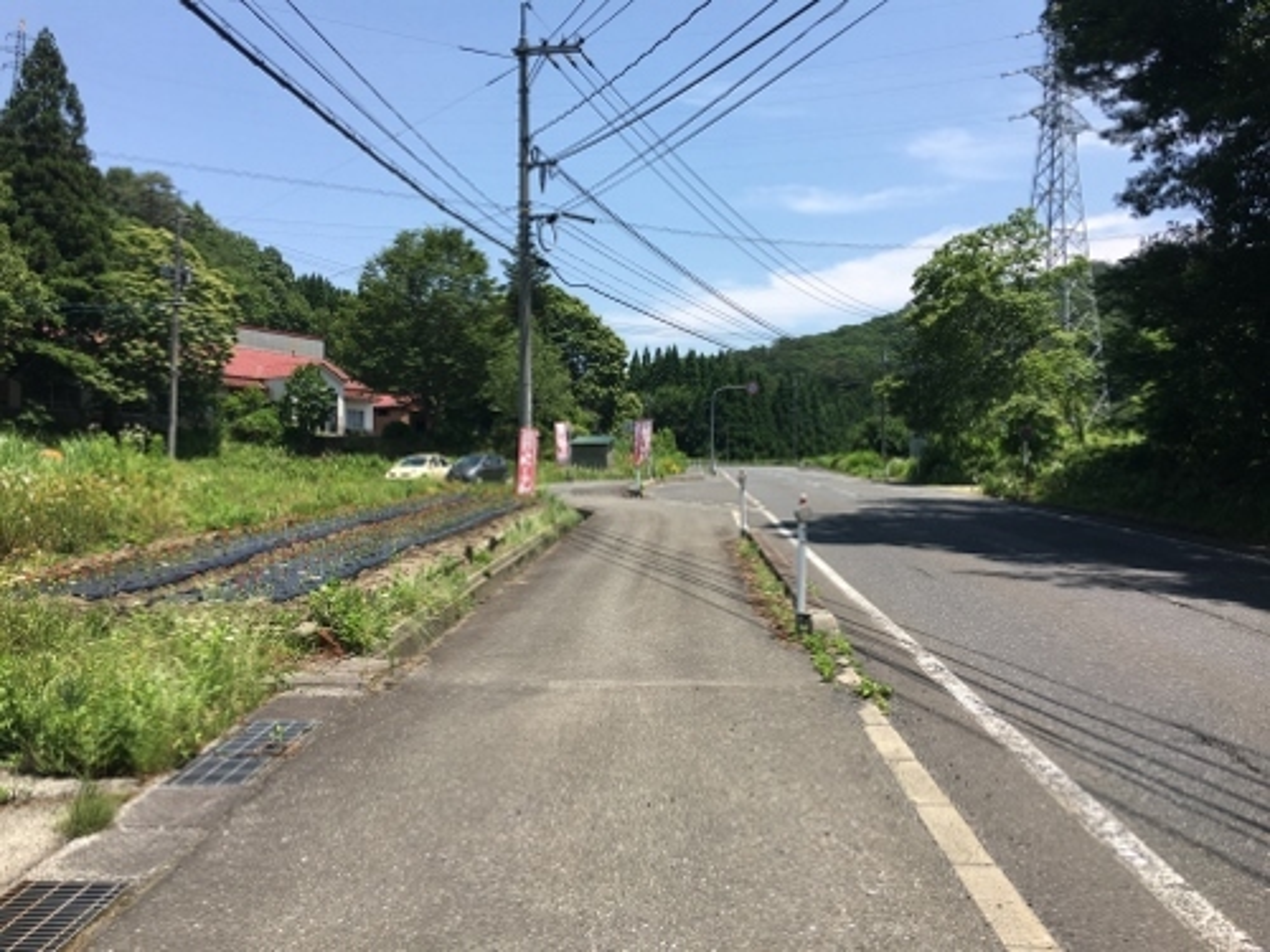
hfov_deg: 61.7
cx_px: 635
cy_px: 476
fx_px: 1064
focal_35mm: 29
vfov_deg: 48.2
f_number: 2.2
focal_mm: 4.15
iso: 25
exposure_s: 1/1282
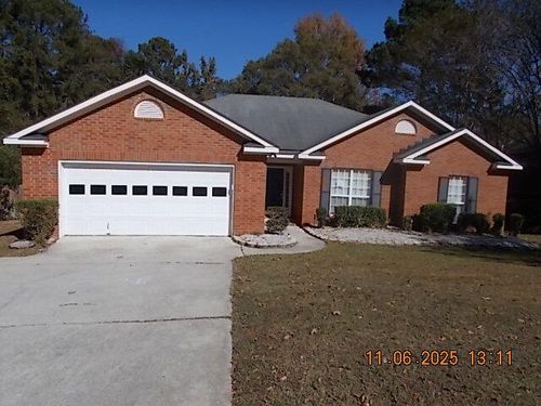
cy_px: 203
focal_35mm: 26
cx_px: 270
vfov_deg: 53.1
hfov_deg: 67.3
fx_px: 406
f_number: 8
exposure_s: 1/400
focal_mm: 4.6
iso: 80
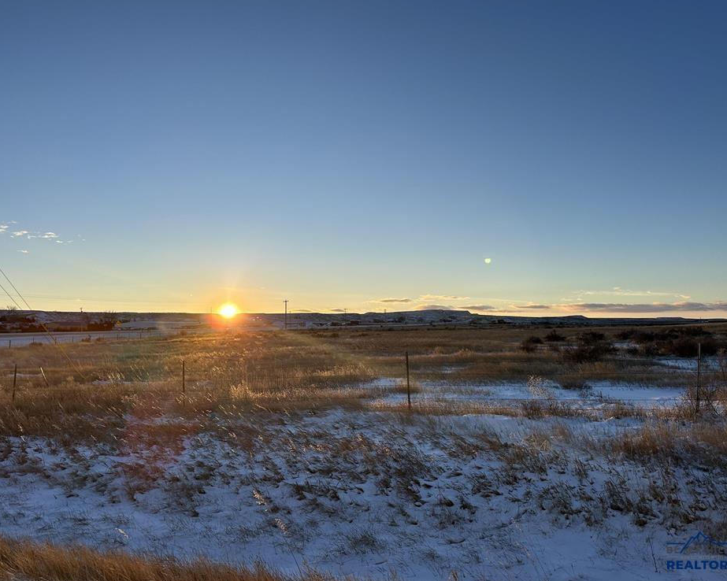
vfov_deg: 54.9
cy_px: 283
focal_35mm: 26
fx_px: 559
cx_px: 363
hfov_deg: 66.0
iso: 80
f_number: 1.78
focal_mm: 6.86
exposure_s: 1/3356
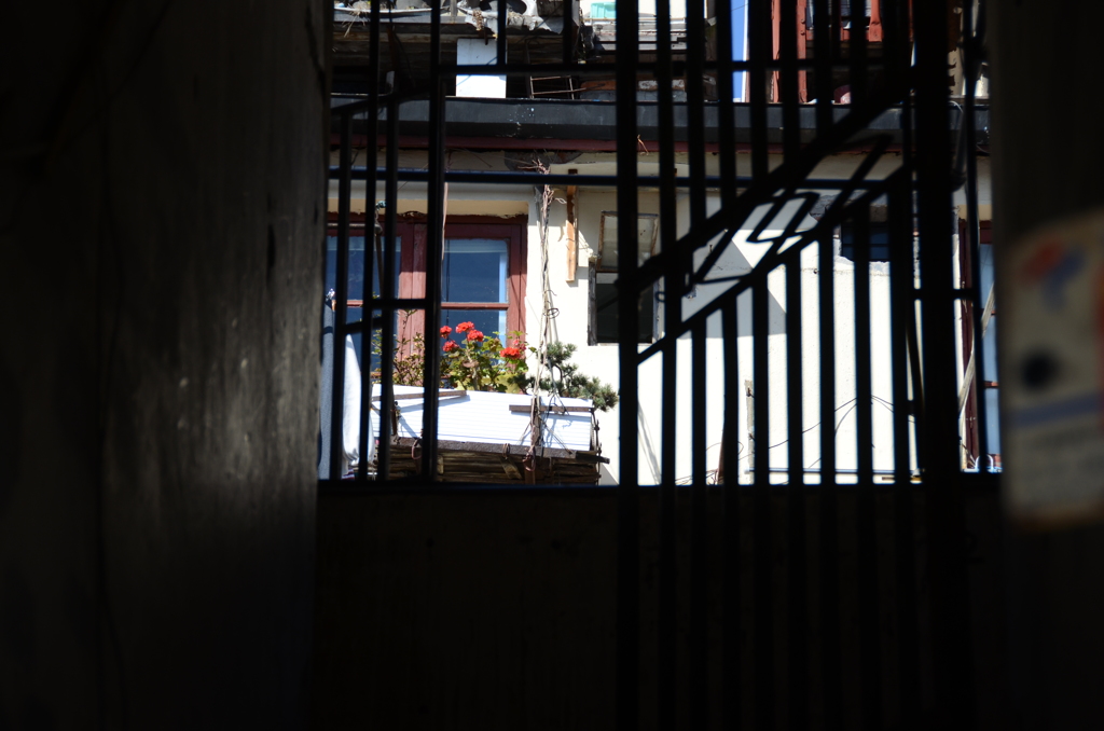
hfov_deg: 17.1
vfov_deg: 11.4
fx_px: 3672
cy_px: 366
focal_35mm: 120
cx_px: 552
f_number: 5
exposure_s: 1/1000
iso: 250
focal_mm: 80
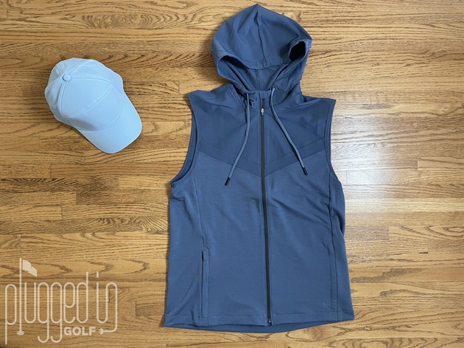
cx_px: 232
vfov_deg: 53.0
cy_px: 174
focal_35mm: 26
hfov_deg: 67.3
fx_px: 348
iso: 250
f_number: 1.6
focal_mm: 4.2
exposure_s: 1/60
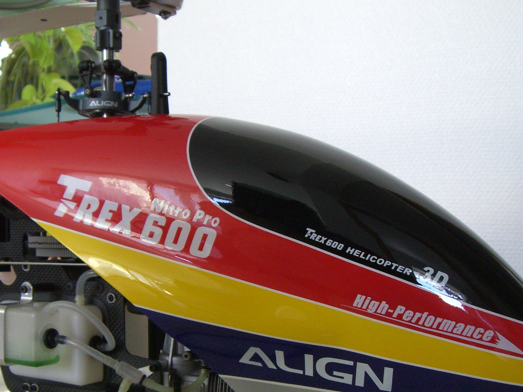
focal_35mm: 60
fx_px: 906
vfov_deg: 24.3
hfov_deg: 32.2
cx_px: 246
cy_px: 246
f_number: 2.7
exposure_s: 1/80
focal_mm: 6.2
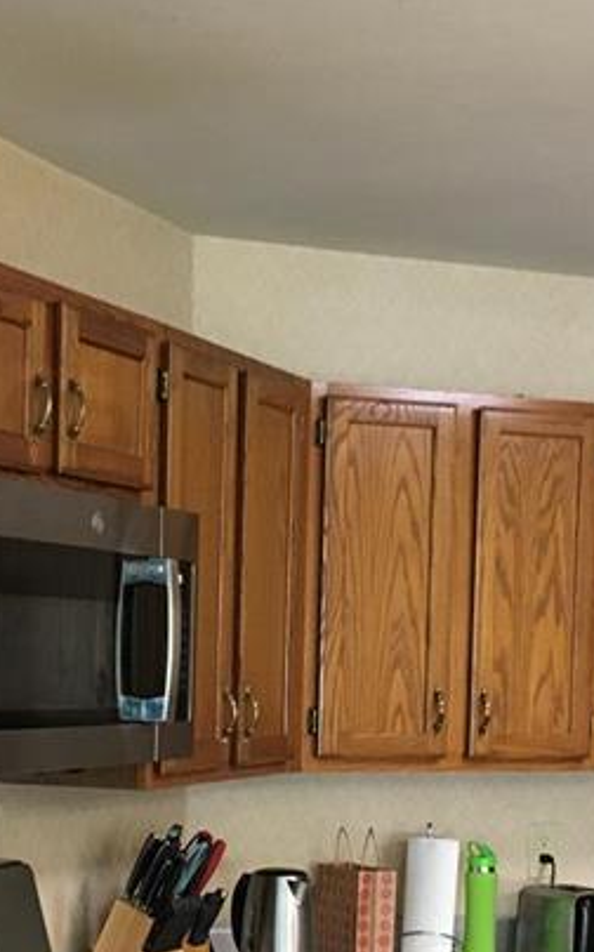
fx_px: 2023
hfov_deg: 16.7
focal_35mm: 78
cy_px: 820
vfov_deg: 25.8
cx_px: 210
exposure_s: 1/30
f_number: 2.2
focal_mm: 4.15
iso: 200
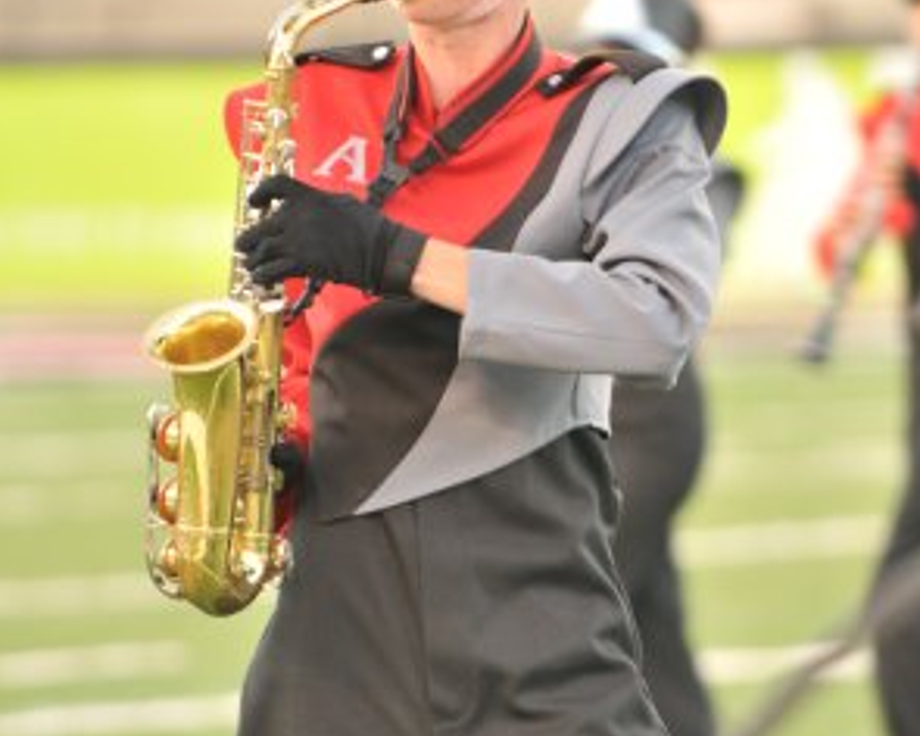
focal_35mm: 572
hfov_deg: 3.4
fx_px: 15575
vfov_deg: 2.7
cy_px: 502
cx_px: 457
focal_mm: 200
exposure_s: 1/80
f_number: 2.8
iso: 200
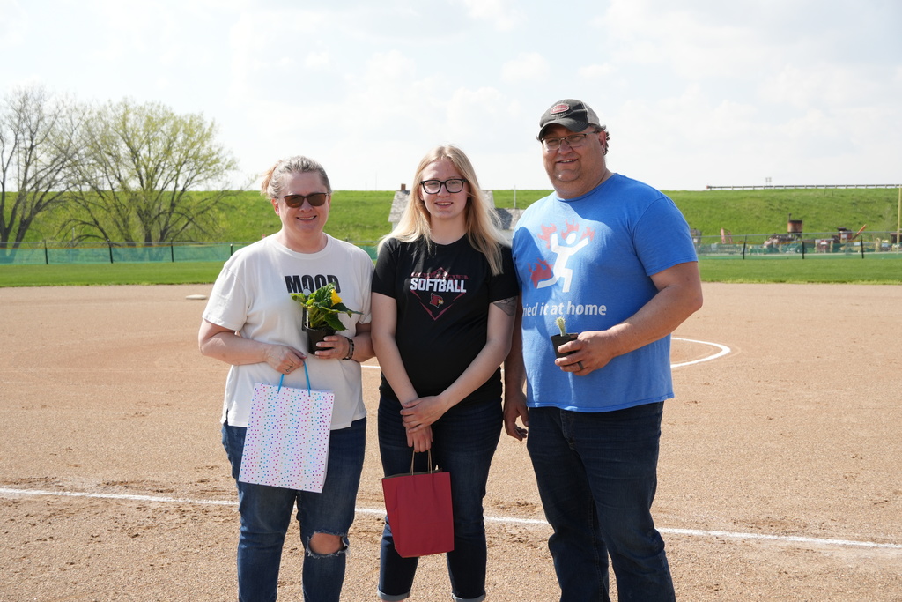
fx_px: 1203
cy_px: 301
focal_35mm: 48
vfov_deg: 28.1
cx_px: 451
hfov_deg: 41.1
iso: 250
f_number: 4.5
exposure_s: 1/1250
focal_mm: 32
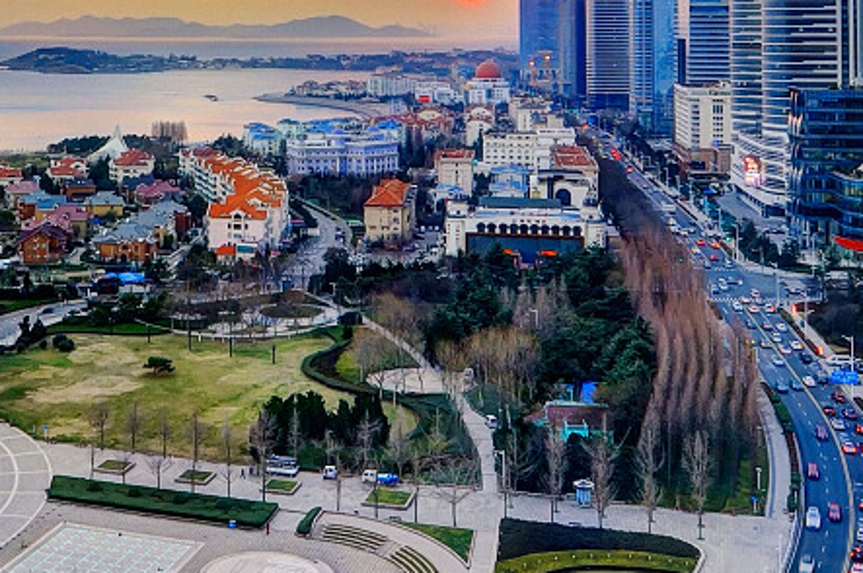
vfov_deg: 24.5
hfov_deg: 37.2
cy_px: -21
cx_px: 208
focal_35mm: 52
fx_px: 1245
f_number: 10
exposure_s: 1/20
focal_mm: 12
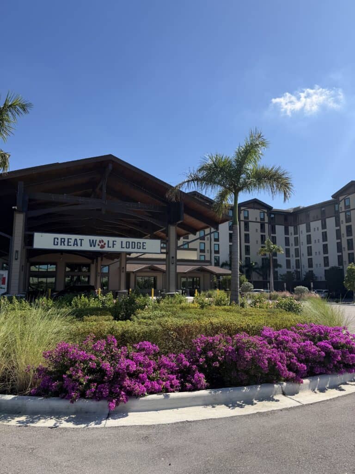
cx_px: 178
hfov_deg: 56.8
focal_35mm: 24
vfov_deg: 71.6
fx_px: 328
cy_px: 237
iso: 80
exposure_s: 1/4673
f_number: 1.78
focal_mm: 6.76
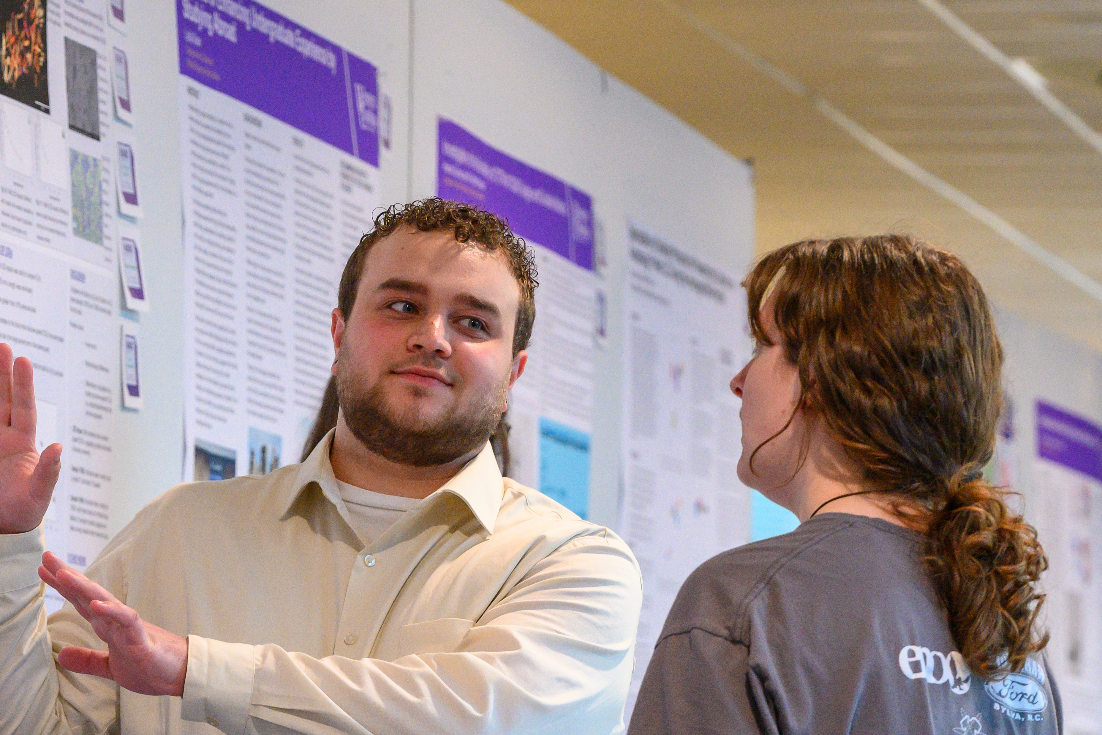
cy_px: 521
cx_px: 384
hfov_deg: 7.7
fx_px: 8173
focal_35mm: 267
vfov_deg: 5.1
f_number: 5.6
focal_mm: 120
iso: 1250
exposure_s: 1/100
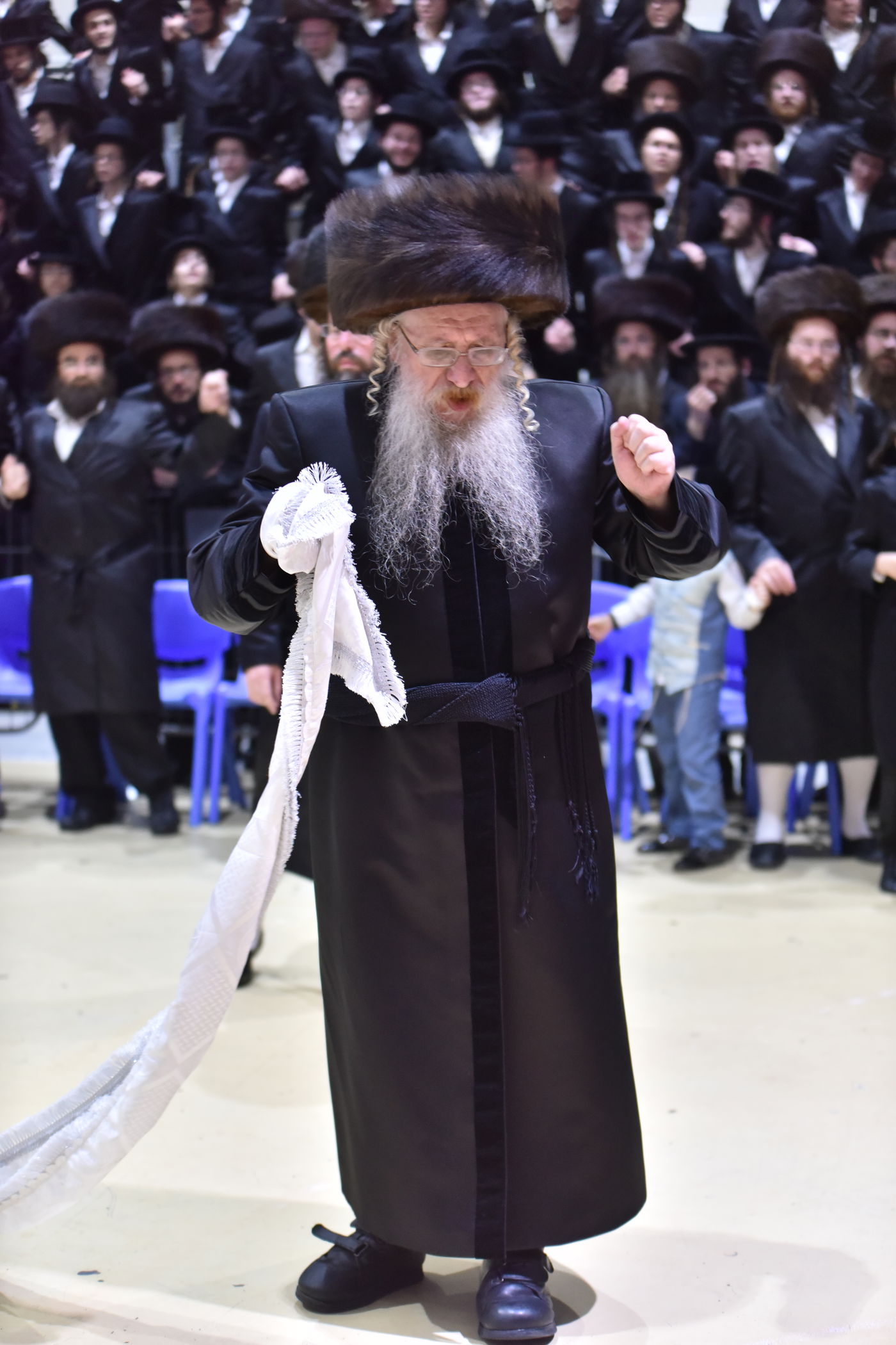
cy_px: 672
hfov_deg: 19.5
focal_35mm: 70
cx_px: 448
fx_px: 2613
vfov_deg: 28.8
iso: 1600
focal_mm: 70
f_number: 2.8
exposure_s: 1/125
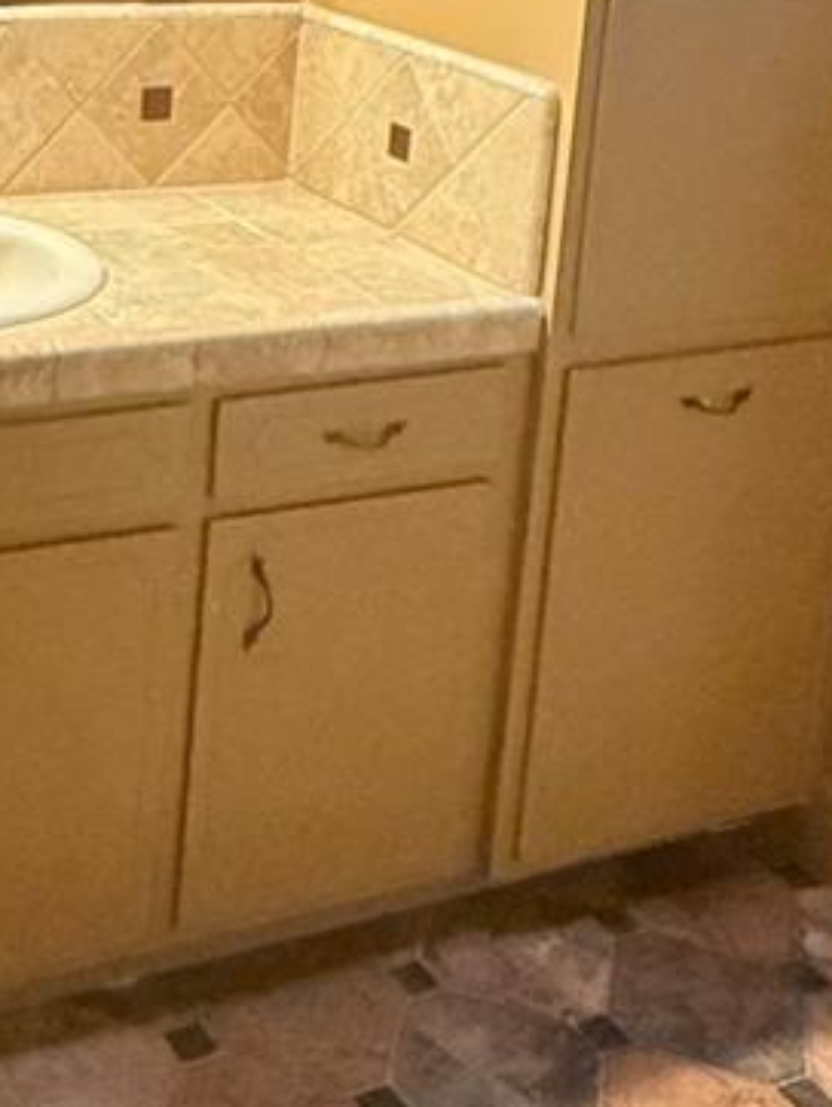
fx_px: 1857
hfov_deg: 24.1
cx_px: -2
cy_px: -52
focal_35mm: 58
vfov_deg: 30.4
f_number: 2.2
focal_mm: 2.22
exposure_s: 1/60
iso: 500
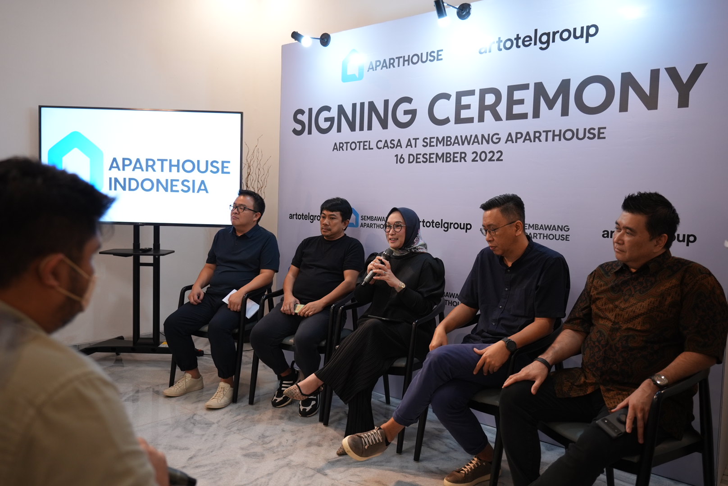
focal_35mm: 29
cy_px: 243
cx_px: 364
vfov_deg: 45.0
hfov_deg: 63.6
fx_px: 587
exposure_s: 1/160
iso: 1600
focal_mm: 29
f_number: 2.8
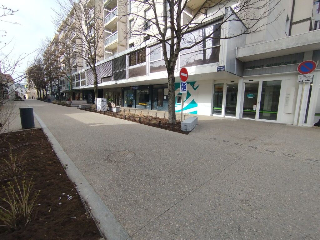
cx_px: 160
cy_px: 120
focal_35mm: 15
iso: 50
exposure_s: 1/787
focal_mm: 1.65
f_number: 2.2
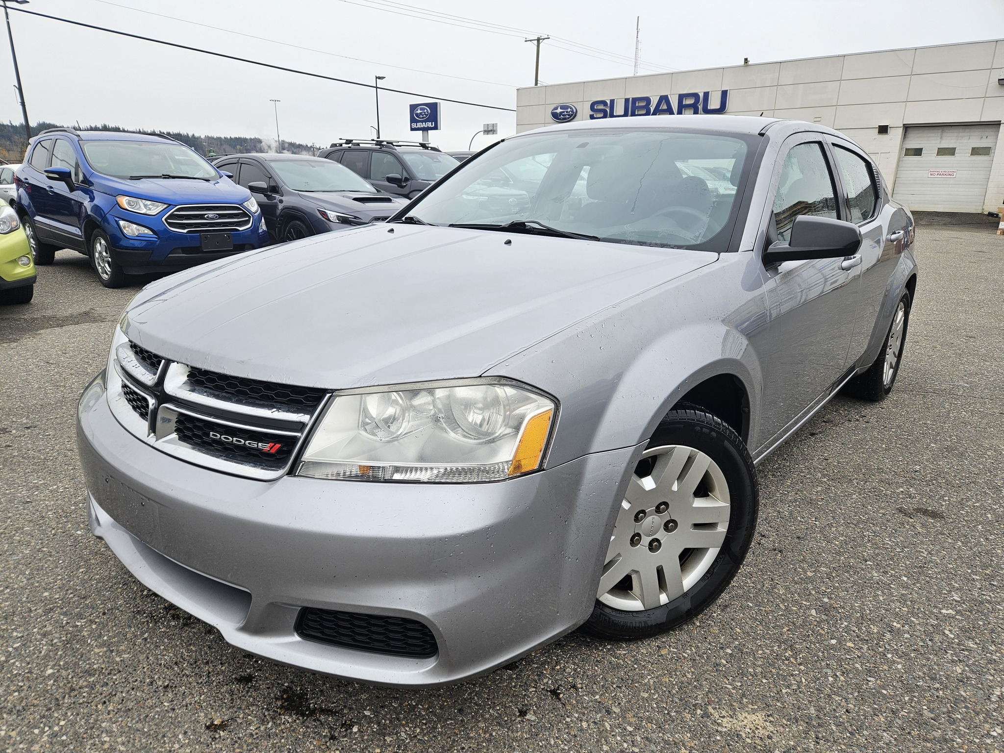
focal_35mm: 23
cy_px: 376
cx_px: 502
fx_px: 667
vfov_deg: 58.9
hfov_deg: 73.9
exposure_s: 1/120
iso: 25
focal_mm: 5.4
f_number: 1.8
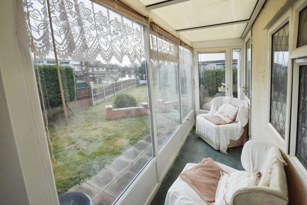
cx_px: 154
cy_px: 102
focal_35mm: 15
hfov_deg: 100.4
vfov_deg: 77.3
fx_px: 128
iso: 400
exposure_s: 1/200
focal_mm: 10
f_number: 7.1
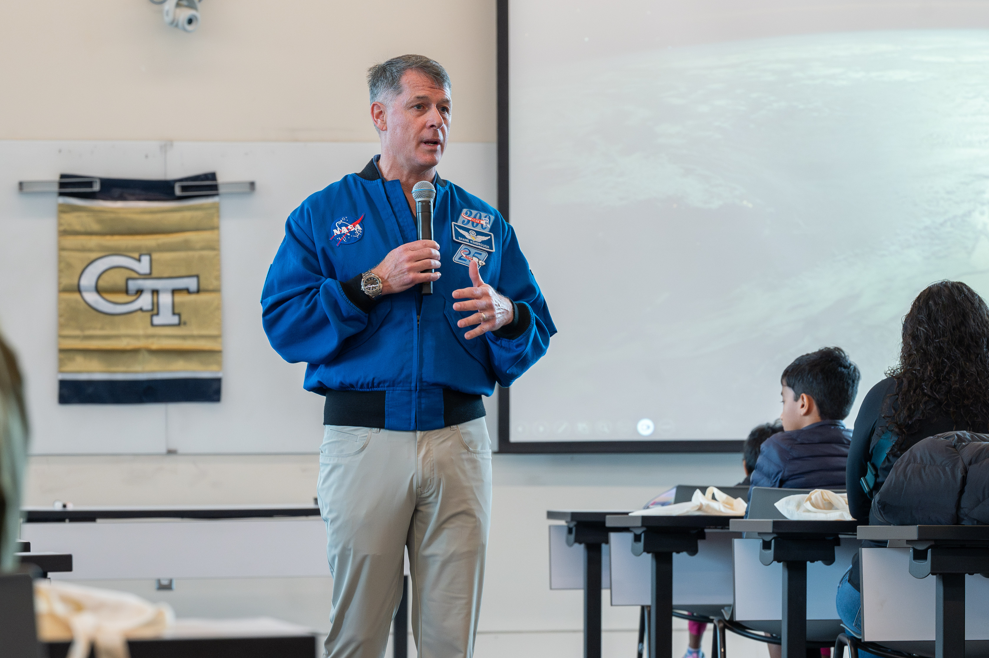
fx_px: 3761
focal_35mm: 137
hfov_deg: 15.0
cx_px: 576
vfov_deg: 10.0
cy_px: 325
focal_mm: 103
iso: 1250
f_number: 5.6
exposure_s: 1/100
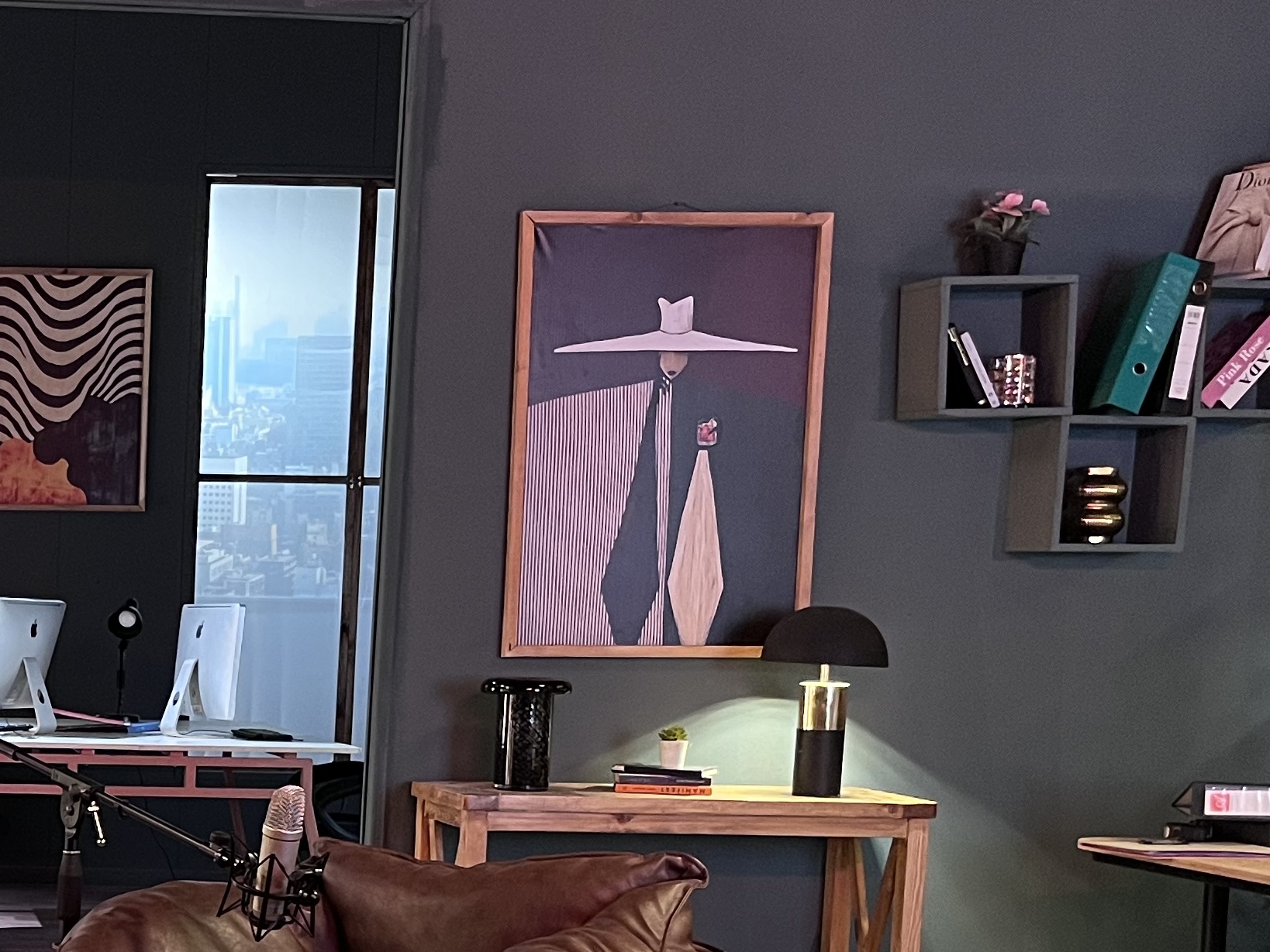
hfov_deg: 27.6
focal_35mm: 64
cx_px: -131
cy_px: 893
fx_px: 2348
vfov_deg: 22.3
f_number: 1.6
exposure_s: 1/33
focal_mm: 5.1
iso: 400
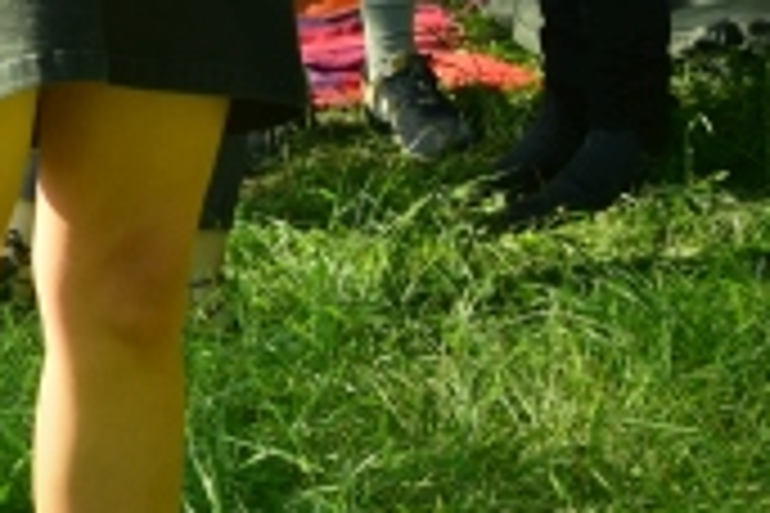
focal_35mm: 253
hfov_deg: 7.9
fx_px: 5411
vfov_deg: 5.3
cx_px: -590
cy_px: -468
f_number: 8
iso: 360
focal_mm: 30
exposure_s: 1/250
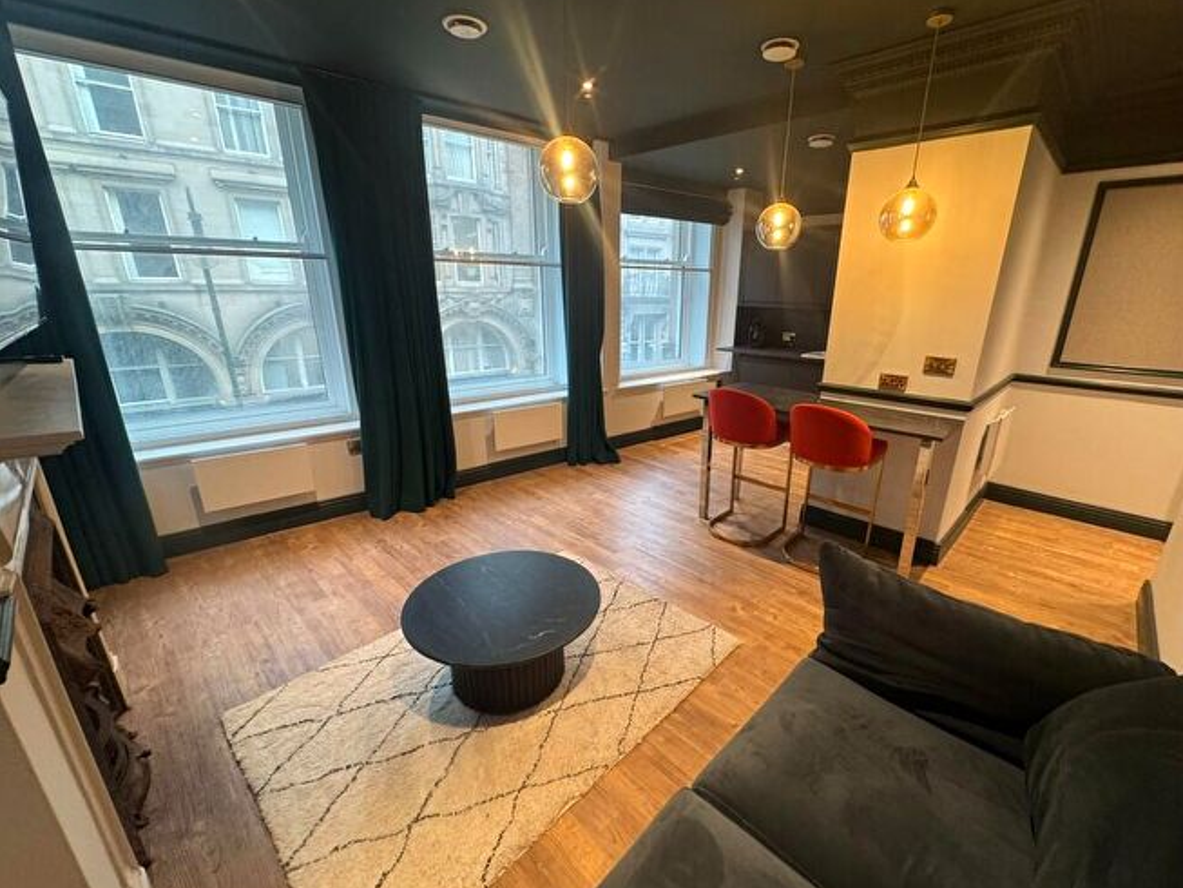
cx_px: 632
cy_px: 452
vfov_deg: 81.8
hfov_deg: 98.0
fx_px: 513
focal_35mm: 15
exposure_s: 1/50
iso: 160
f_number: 2.2
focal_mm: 2.22
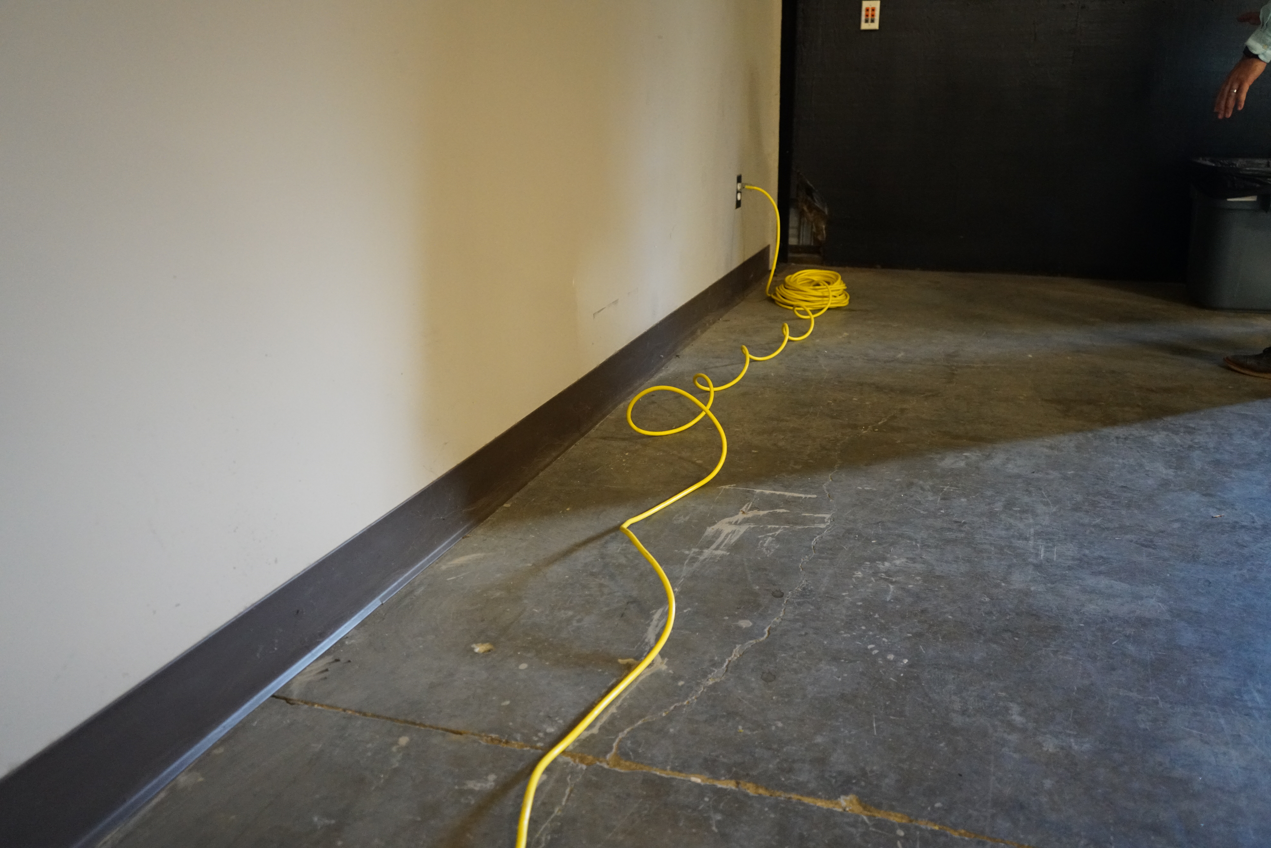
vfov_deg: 45.0
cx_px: 636
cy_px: 424
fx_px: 1024
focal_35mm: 29
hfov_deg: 63.7
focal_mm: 29
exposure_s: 1/160
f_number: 3.5
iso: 6400
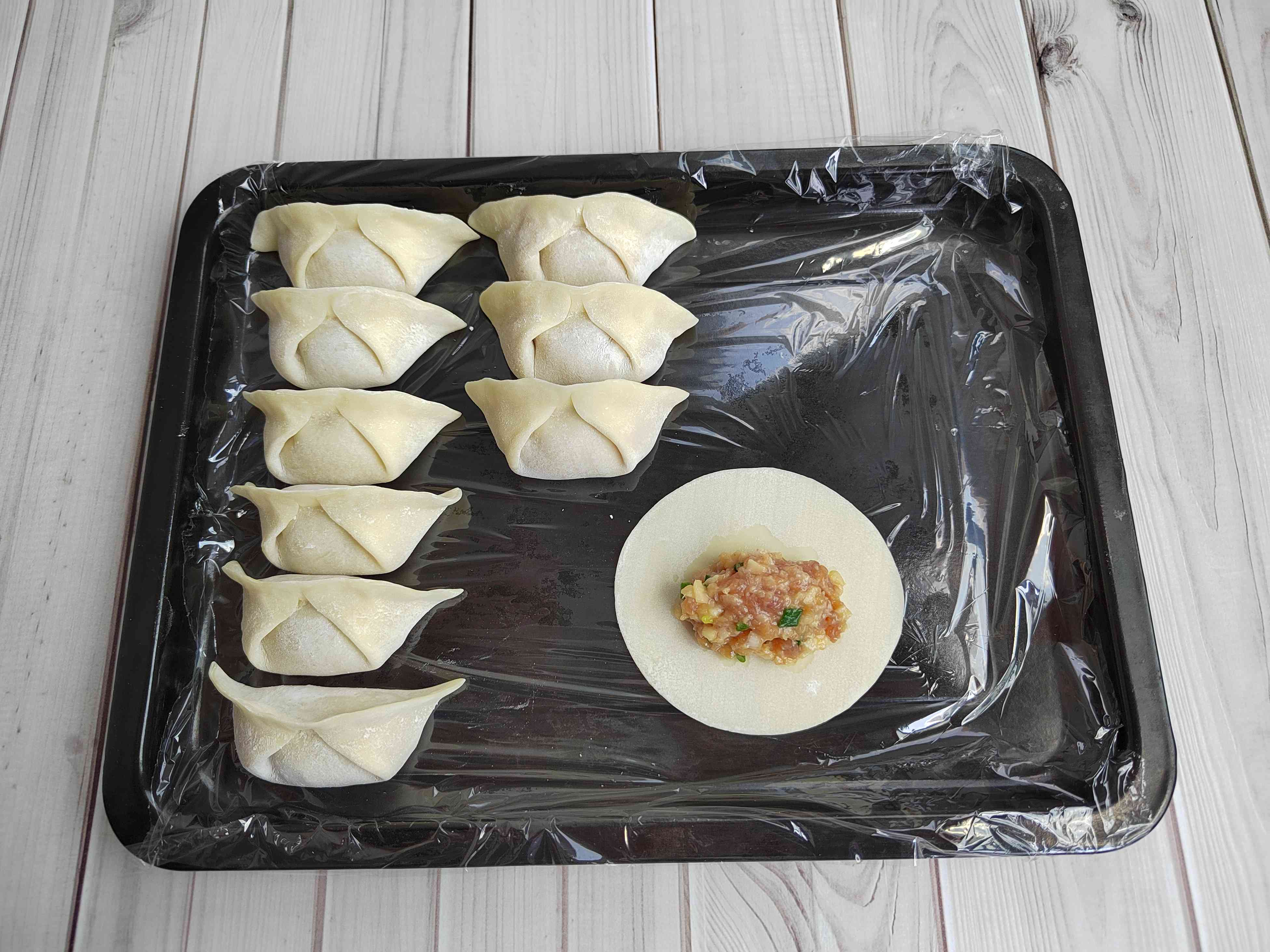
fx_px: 844
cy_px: 476
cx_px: 635
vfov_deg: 58.9
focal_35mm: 23
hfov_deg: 73.9
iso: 581
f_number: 1.9
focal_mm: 5.52
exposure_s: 1/623
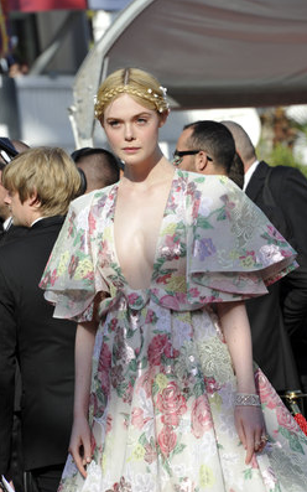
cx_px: 150
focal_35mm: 308
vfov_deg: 6.8
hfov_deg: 4.3
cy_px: 247
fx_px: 4125
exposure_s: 1/640
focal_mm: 300
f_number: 13
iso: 800
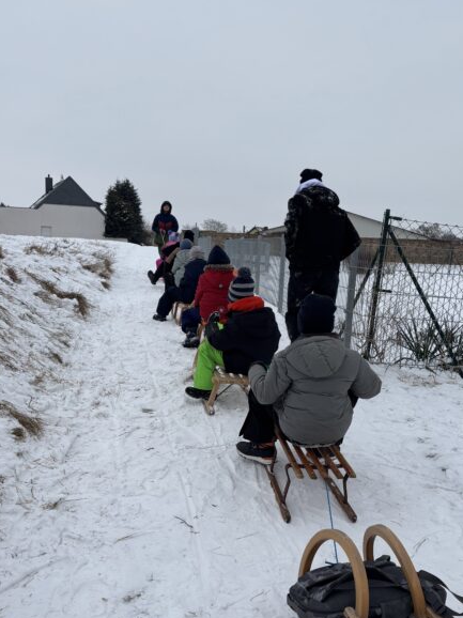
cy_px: 367
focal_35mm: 36
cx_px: 249
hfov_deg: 39.6
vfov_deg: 51.1
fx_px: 642
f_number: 1.6
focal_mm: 5.96
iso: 50
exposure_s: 1/2710
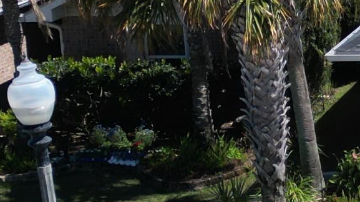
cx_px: 713
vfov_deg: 8.9
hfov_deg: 13.6
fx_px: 1298
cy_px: 40
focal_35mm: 136
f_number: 1.7
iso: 140
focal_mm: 6.72
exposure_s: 1/4000
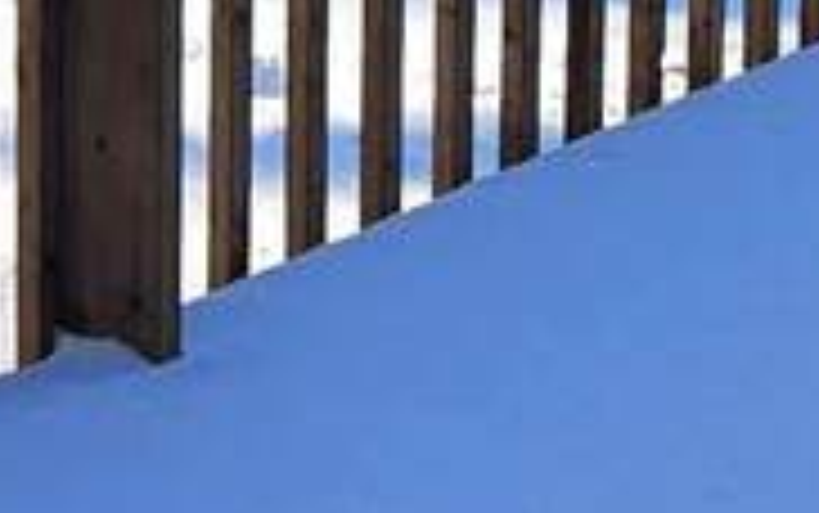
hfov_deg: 12.2
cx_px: 738
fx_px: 3819
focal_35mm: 171
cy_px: -369
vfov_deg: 7.5
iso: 40
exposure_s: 1/1205
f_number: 1.8
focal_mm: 5.4
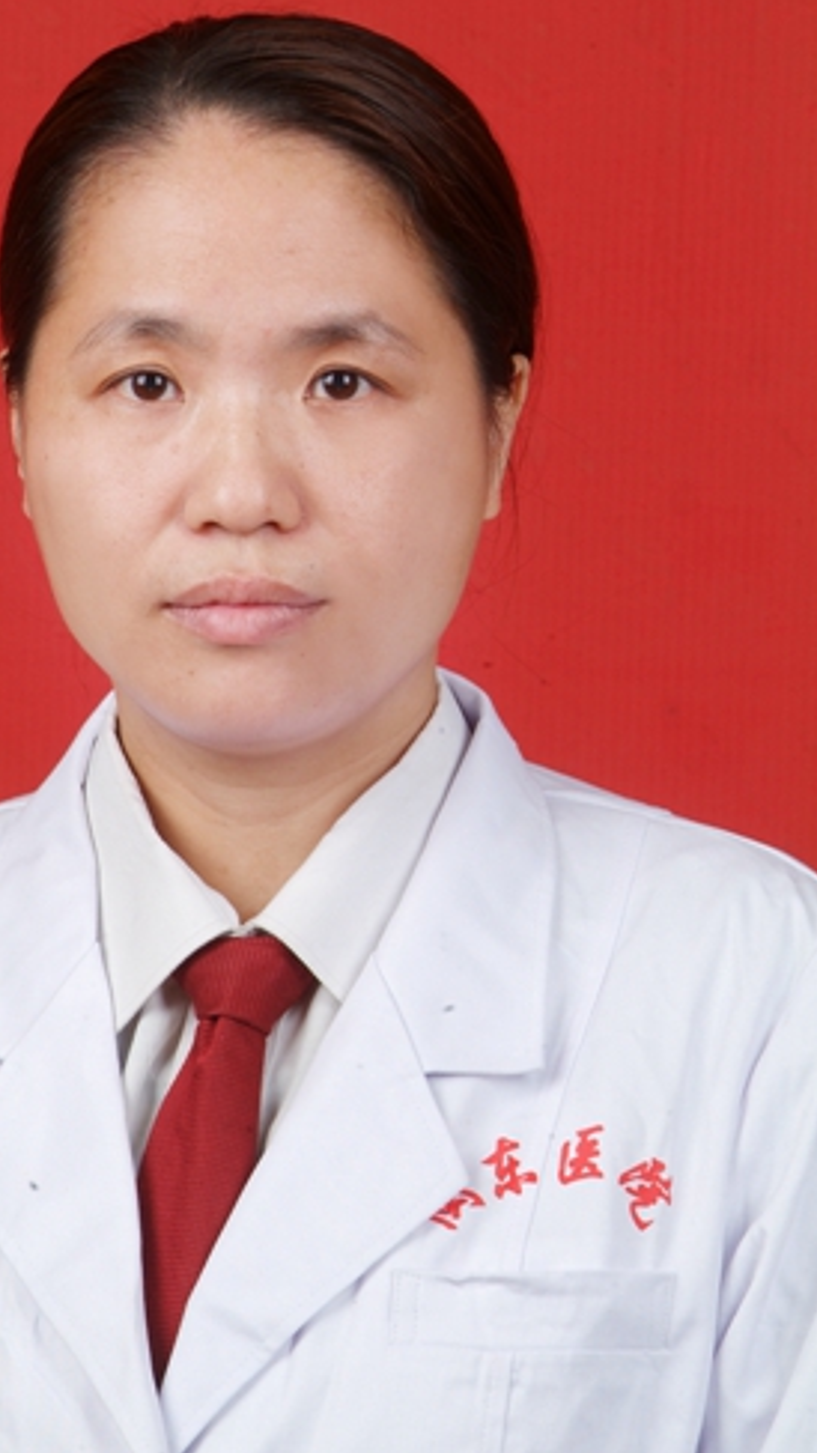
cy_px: 673
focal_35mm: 171
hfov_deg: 7.1
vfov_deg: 12.6
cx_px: 249
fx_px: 6585
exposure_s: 1/90
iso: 100
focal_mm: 92
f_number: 13
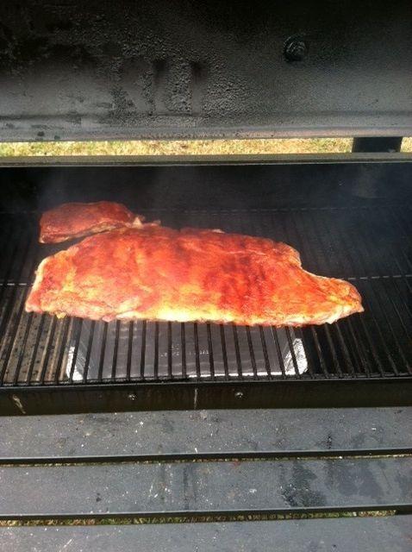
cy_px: 276
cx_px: 206
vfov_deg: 52.7
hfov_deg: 40.6
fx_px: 557
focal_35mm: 35
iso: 80
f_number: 2.8
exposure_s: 1/188
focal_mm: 3.85
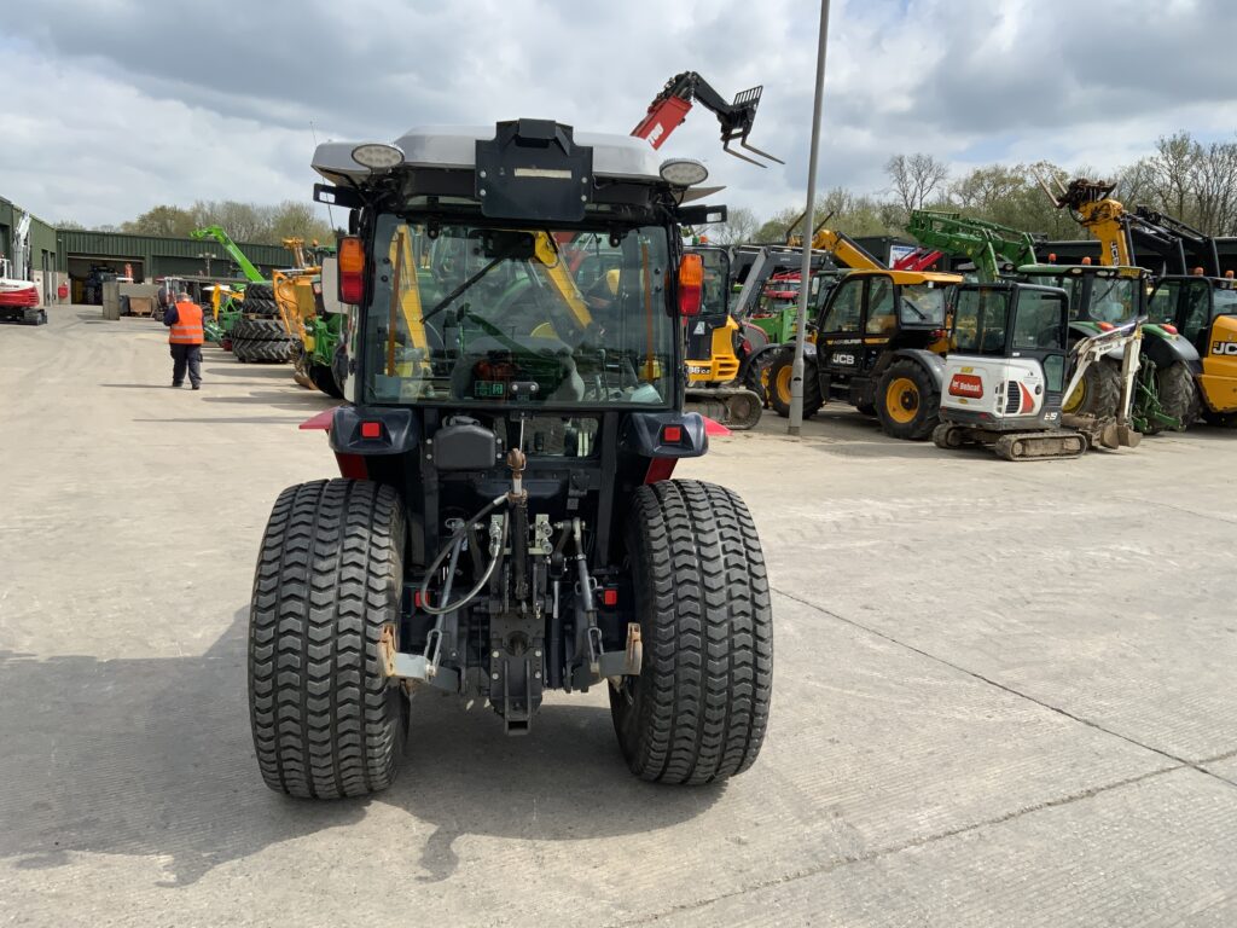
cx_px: 618
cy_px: 464
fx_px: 1036
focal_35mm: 29
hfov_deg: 61.7
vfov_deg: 48.2
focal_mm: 3
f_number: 1.8
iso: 16
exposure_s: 1/1786
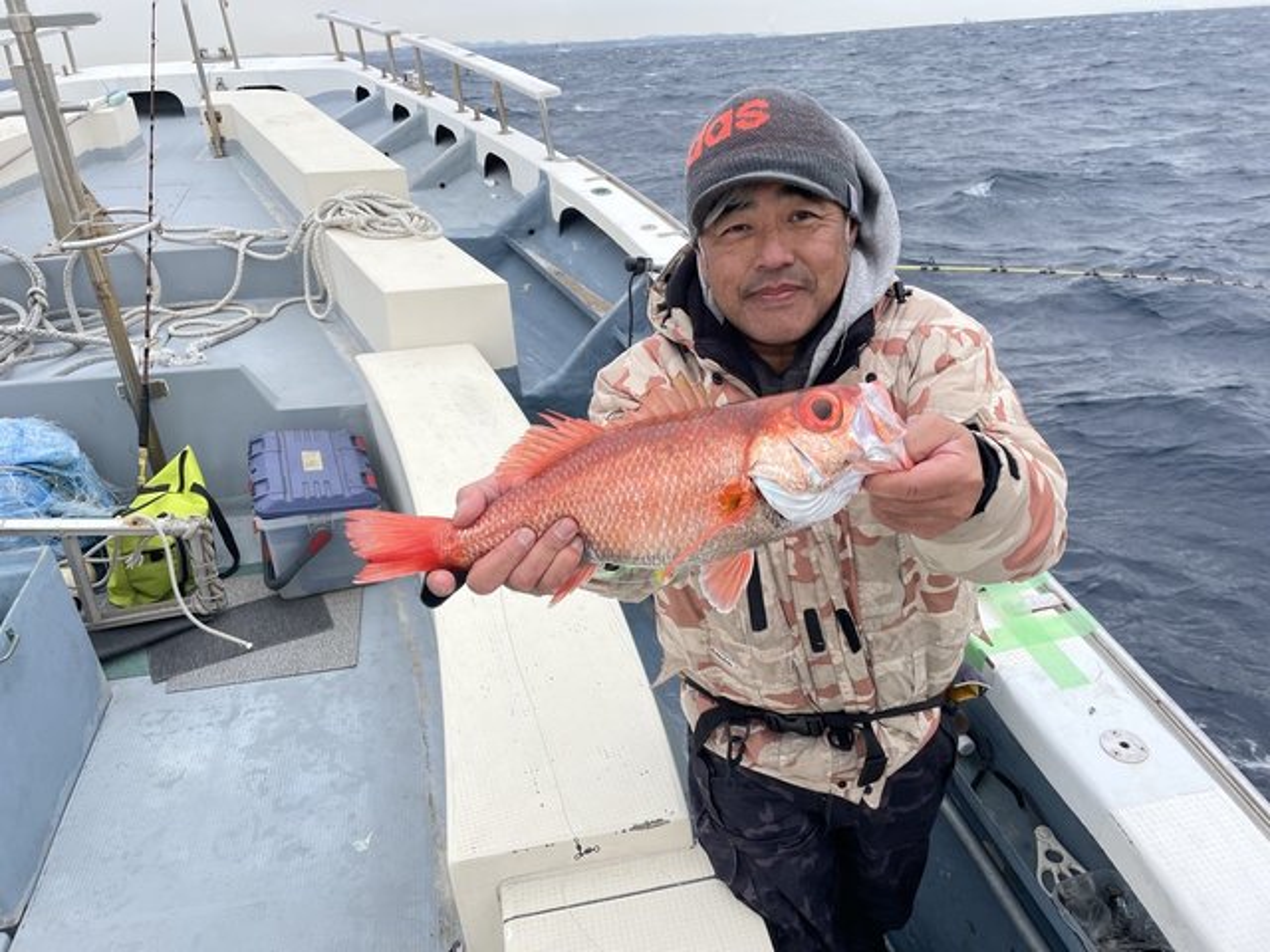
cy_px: 476
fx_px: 954
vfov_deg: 53.1
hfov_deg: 67.3
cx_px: 635
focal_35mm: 26
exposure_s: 1/698
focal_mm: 4.2
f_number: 1.6
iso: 32
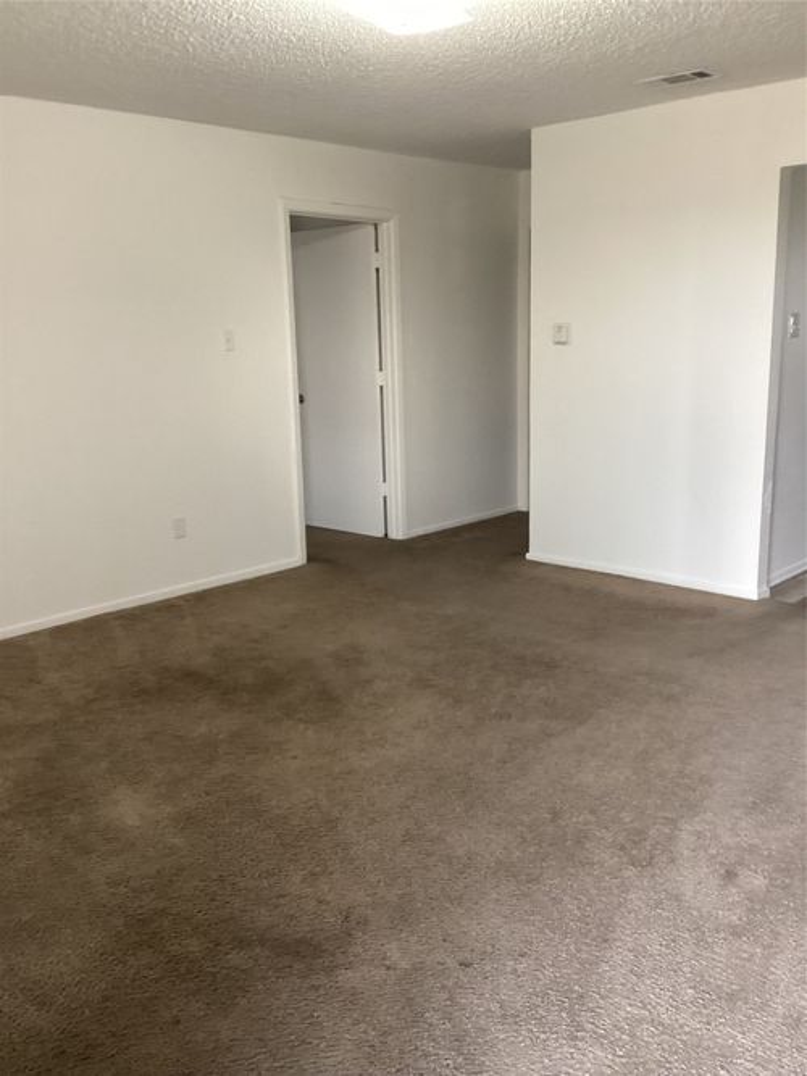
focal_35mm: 31
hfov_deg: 45.4
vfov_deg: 58.4
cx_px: 404
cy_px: 538
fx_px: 964
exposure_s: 1/60
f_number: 2.4
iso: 250
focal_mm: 3.3
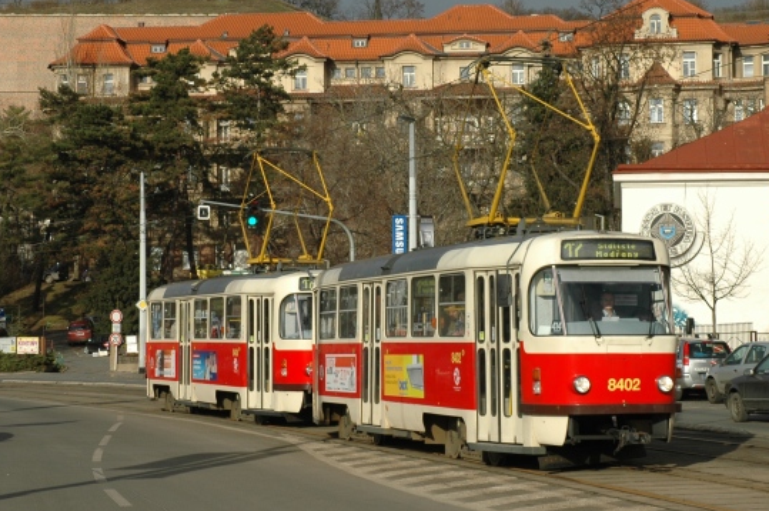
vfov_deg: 13.9
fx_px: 2091
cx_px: 439
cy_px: 191
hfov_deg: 20.8
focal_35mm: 98
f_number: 10
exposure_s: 1/640
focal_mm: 46
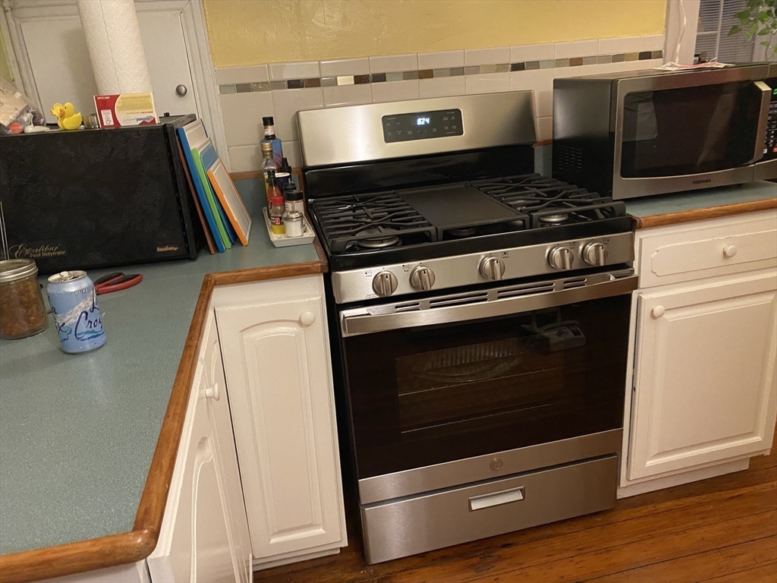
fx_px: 584
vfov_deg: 53.1
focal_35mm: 26
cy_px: 292
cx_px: 388
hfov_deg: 67.3
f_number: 1.8
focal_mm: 4.25
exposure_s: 1/30
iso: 640
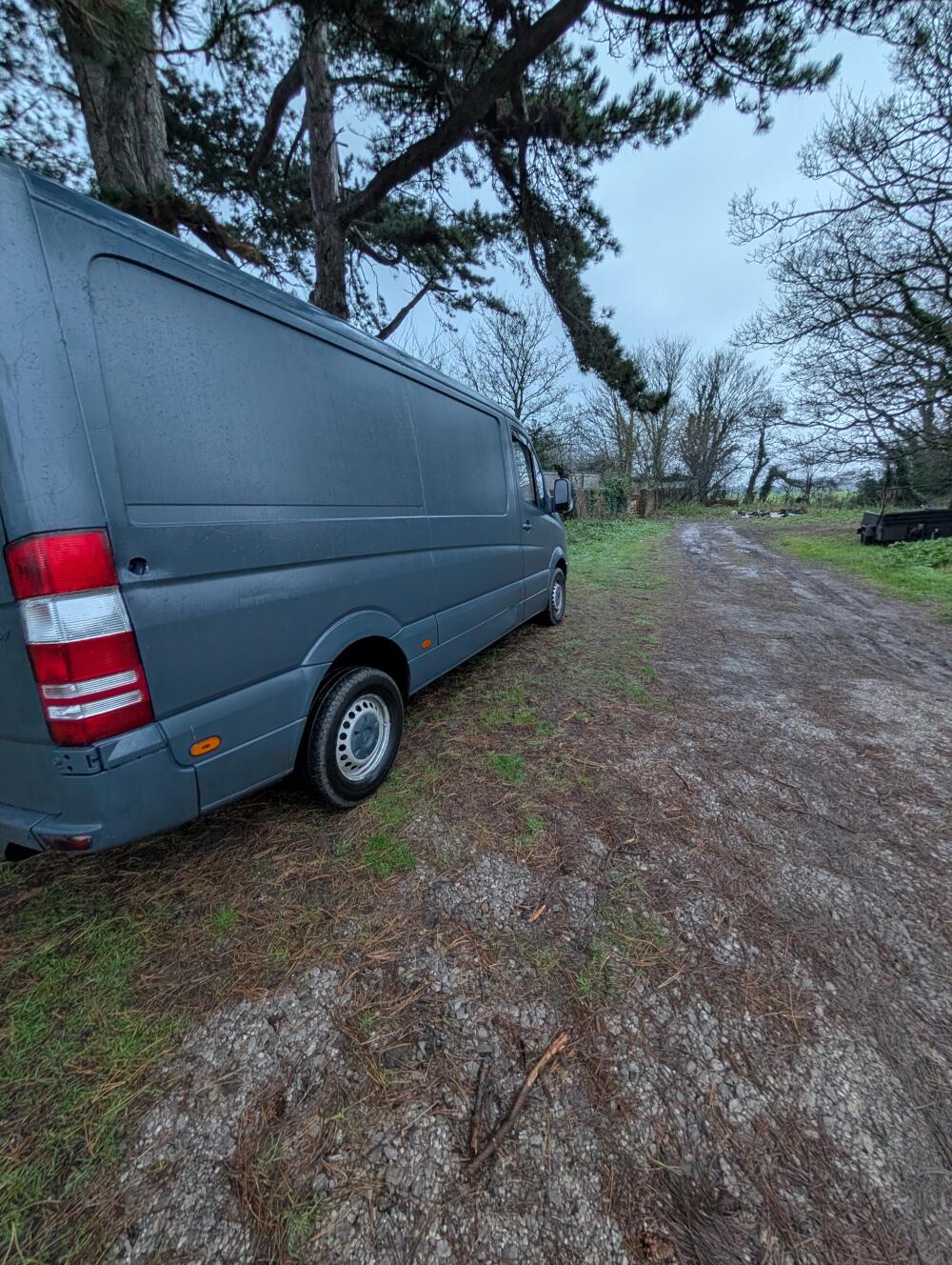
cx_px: 476
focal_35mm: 12
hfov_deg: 94.6
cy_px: 632
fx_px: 439
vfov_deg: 110.5
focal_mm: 2.02
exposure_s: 1/34.5
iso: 99
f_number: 1.7
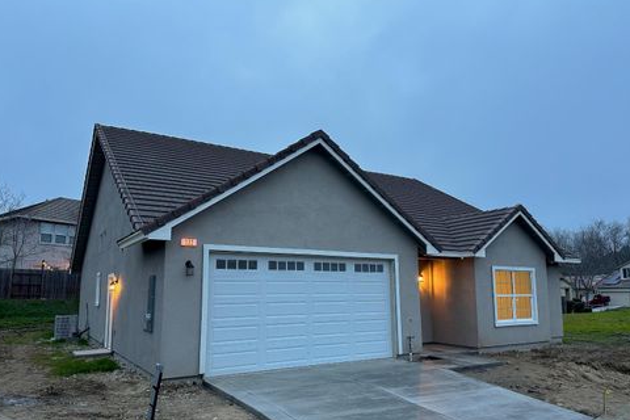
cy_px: 230
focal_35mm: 26
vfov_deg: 49.5
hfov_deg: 69.4
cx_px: 311
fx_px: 455
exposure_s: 1/60
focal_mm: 6.86
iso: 125
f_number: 1.78
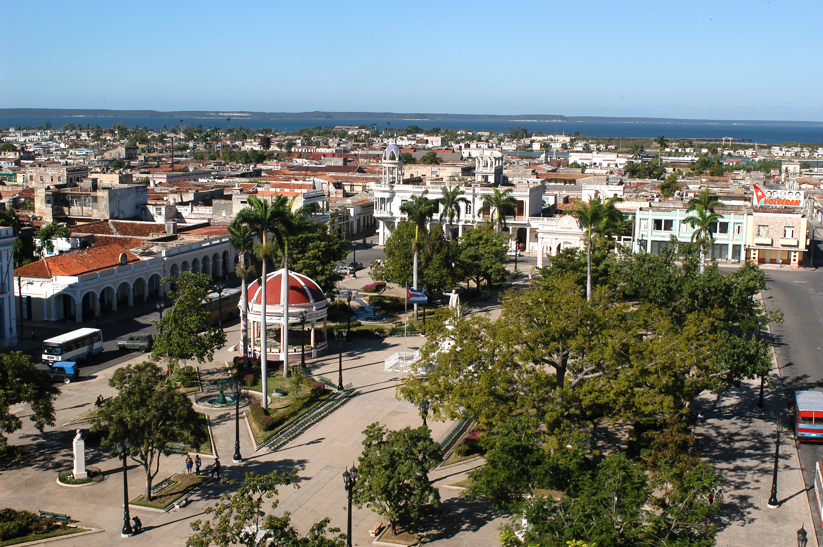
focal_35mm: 42
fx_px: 959
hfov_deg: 46.4
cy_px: 274
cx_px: 412
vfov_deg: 31.8
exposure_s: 1/160
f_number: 16
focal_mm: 28
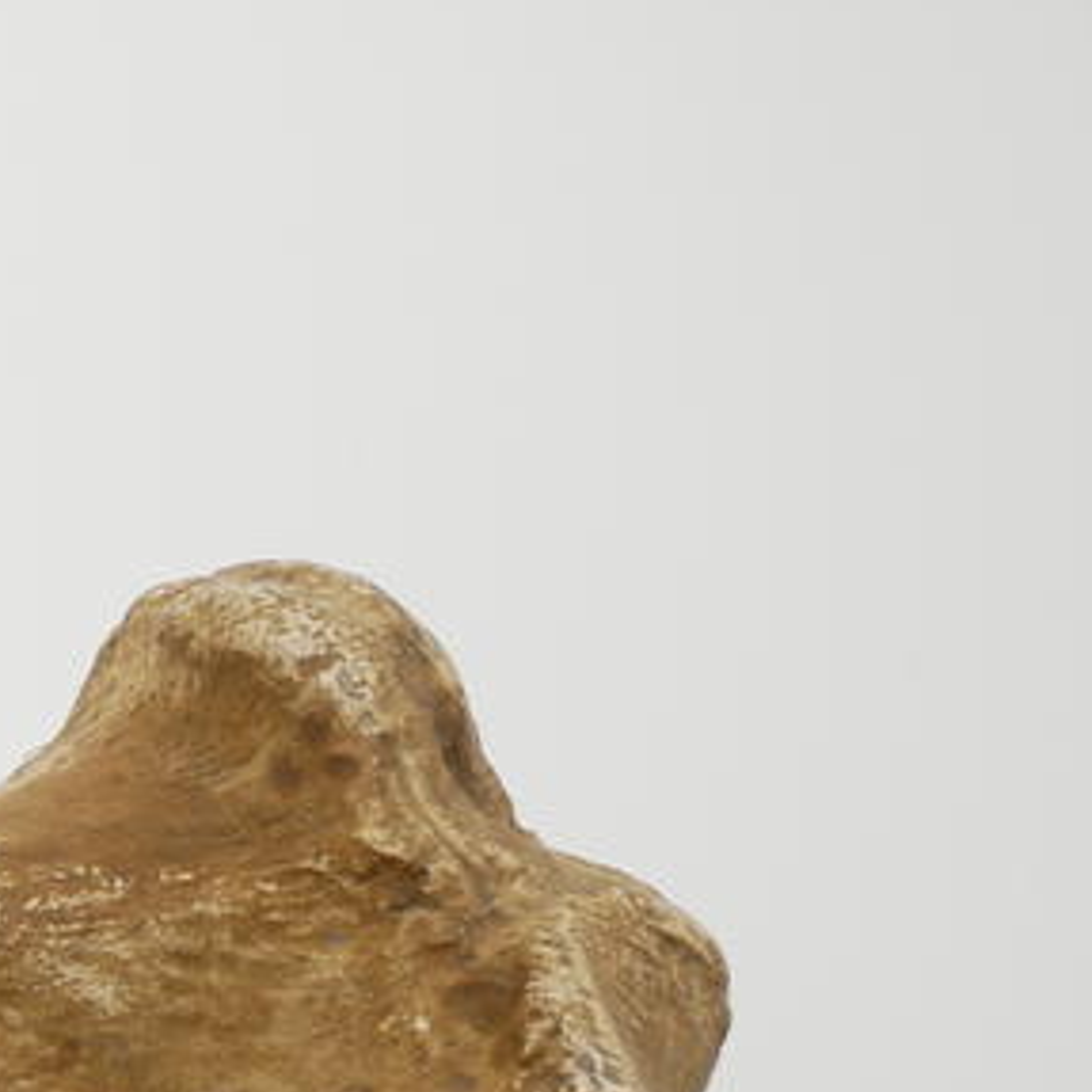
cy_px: 1025
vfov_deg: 17.8
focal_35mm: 96
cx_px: -1180
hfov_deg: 14.5
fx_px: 3426
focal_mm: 13
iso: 200
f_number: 7.1
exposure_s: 1/40
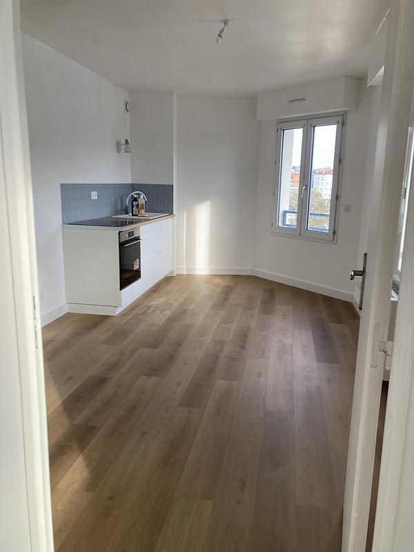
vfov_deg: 63.4
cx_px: 207
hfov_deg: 49.7
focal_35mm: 28
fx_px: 446
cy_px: 276
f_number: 1.8
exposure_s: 1/121
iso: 50
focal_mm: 3.99
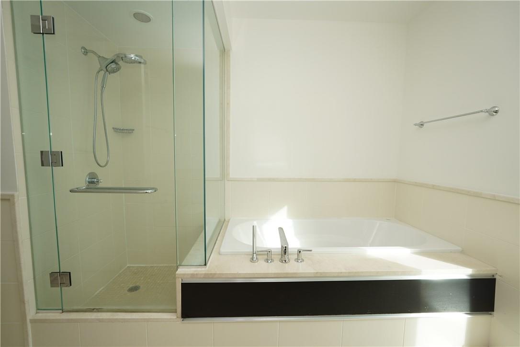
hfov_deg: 100.4
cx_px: 260
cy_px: 174
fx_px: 217
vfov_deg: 77.3
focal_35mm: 15
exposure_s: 1/125
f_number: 4.5
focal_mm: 10
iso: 200
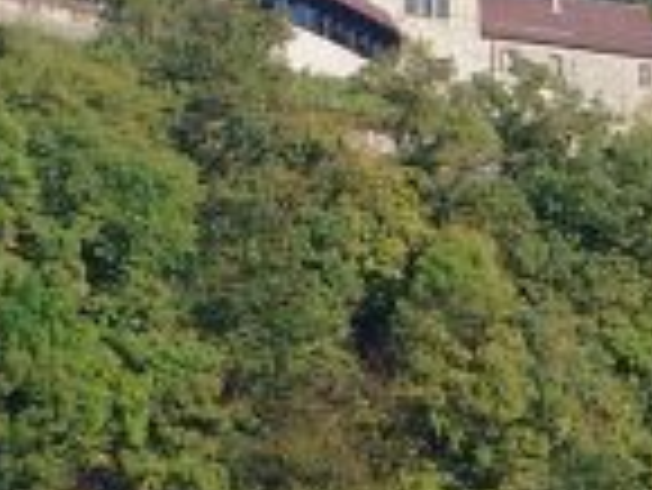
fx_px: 10406
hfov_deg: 3.6
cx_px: -211
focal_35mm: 552
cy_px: -427
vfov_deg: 2.7
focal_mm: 20.74
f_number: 4
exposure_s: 1/466
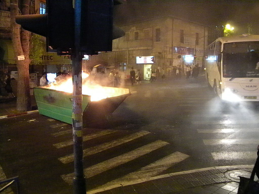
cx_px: 130
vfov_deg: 49.7
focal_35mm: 28
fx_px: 209
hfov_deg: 63.4
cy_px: 97
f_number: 3.5
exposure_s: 1/45.2
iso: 3200
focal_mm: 5
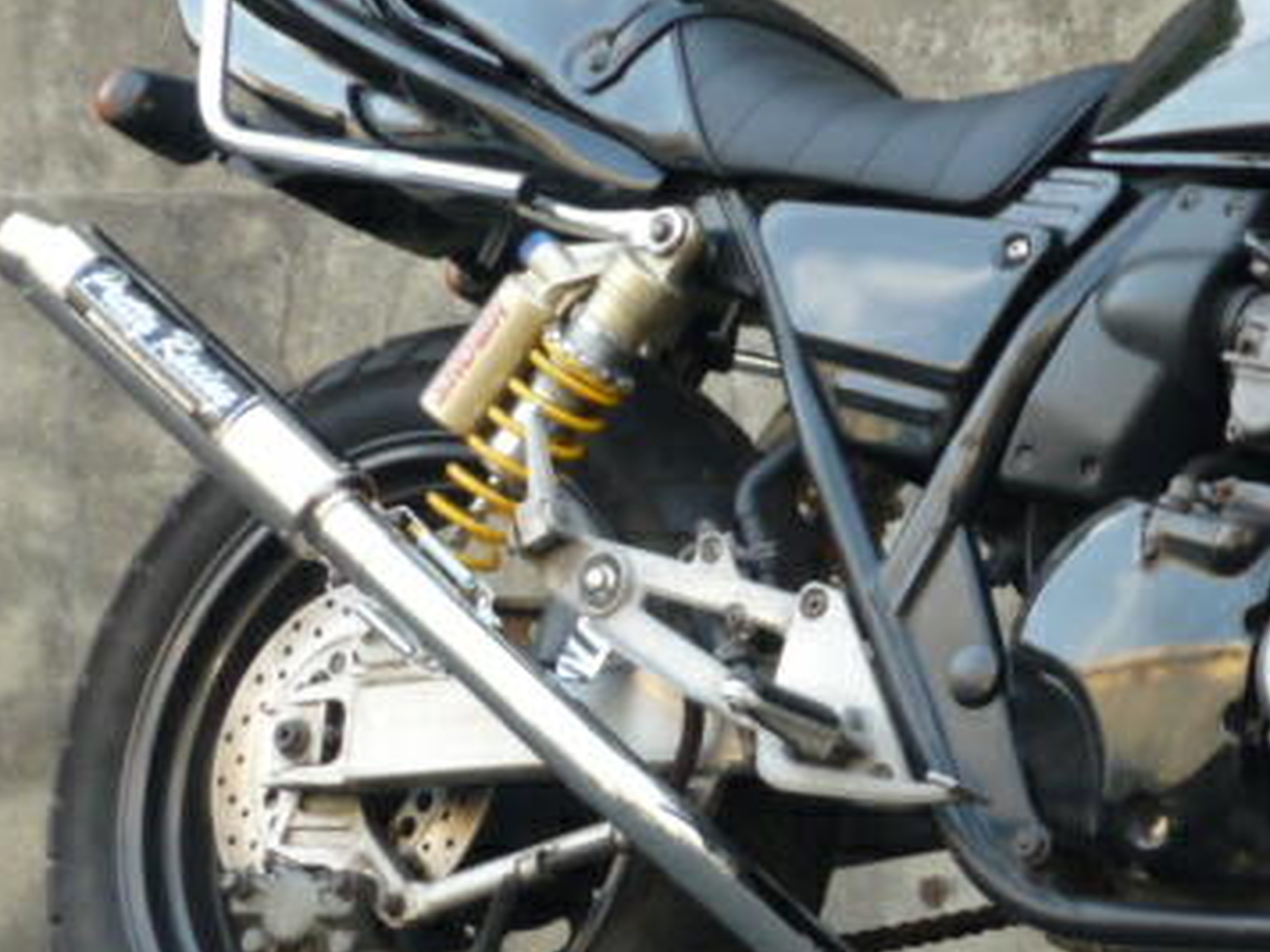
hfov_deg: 11.8
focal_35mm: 167
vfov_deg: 8.9
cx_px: 988
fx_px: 6127
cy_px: 560
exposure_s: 1/50
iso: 125
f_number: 3.5
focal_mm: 9.6
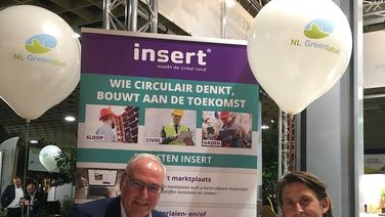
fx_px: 429
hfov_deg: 48.3
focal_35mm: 42
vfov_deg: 28.0
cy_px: 162
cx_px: 205
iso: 100
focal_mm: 4.15
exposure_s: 1/33
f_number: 2.2
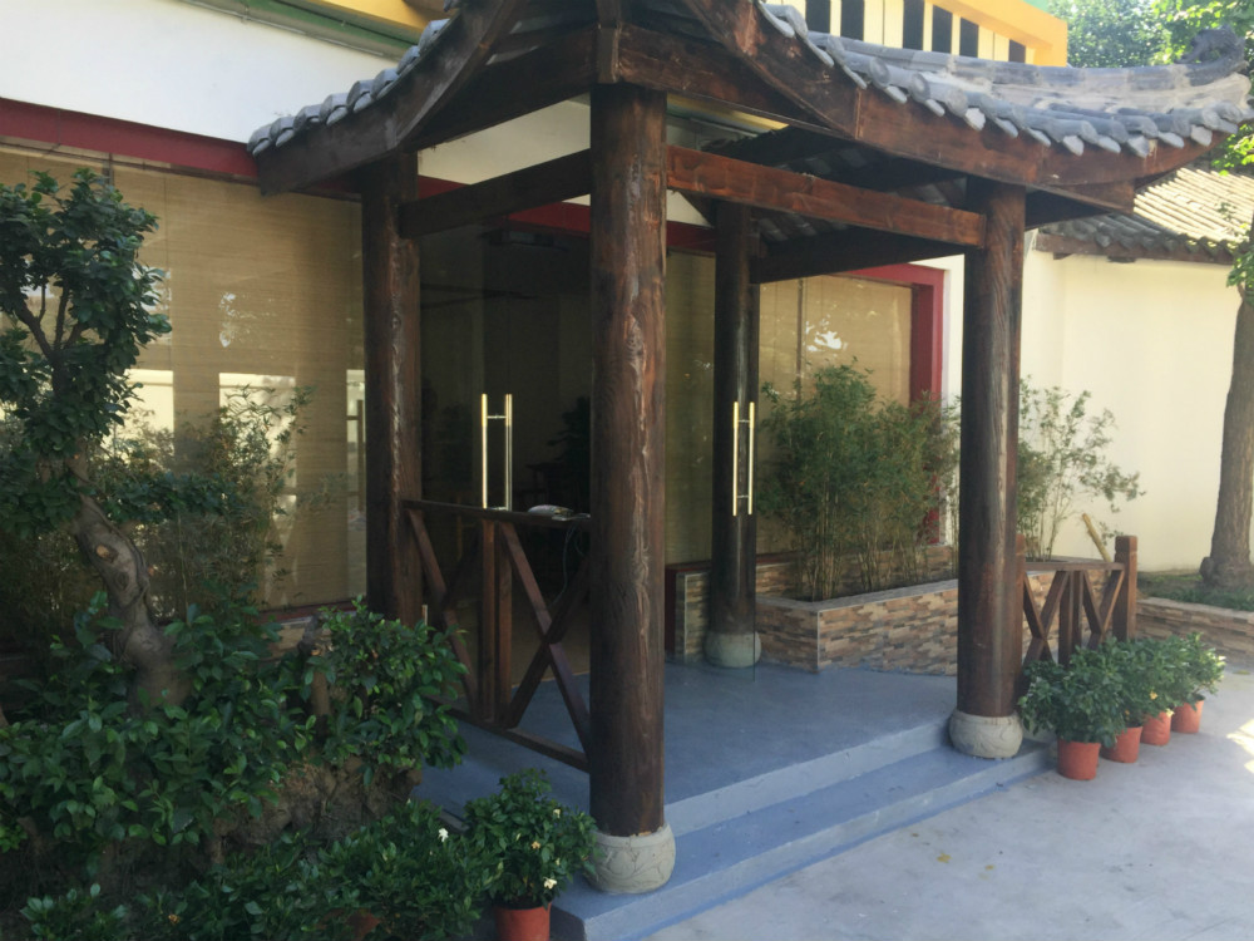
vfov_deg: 48.2
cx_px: 627
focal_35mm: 29
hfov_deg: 61.7
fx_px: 1051
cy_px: 470
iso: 32
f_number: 2.2
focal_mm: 4.15
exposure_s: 1/377
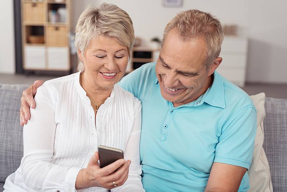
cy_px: 96
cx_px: 144
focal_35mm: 50
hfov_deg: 39.6
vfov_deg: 27.0
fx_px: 399
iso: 100
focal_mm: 50
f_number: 3.2
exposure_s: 1/200
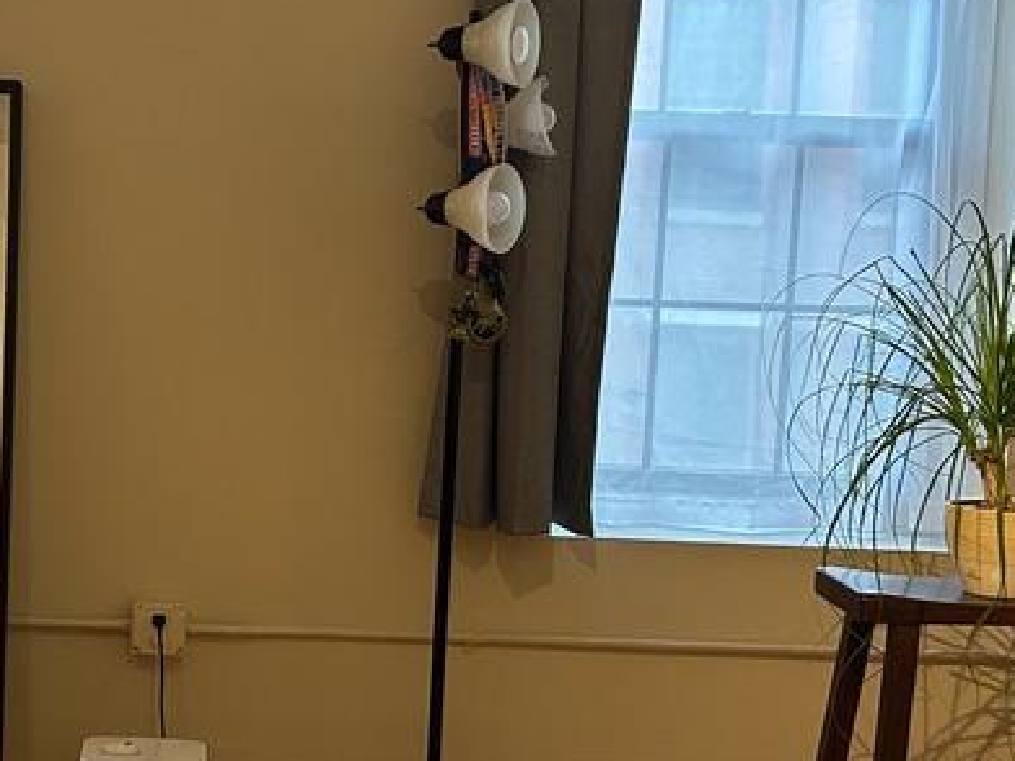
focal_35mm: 68
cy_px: 396
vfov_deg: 21.6
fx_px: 1994
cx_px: 158
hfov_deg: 27.8
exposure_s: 1/60
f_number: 1.5
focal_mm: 5.7
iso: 200
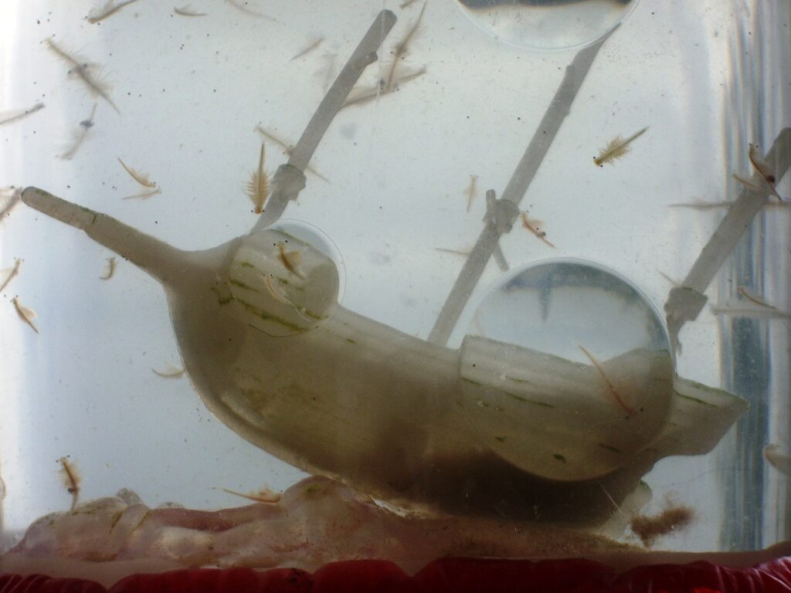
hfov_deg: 18.4
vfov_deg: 13.8
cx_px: 396
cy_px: 296
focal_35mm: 107
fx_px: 2445
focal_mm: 17.4
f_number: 4.8
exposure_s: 1/200
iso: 100
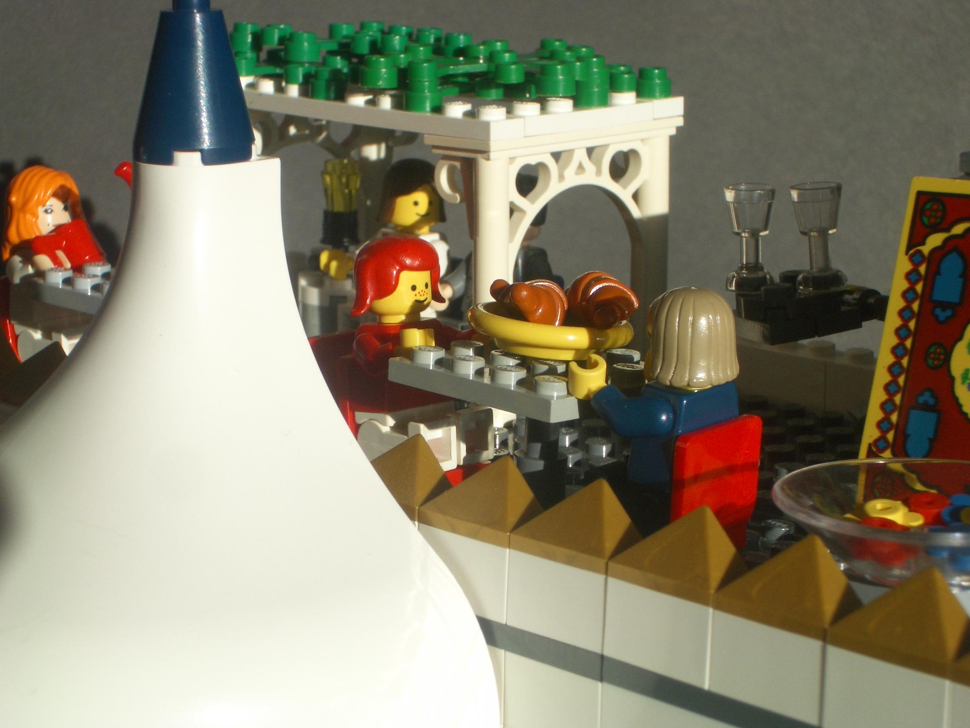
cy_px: 364
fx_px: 2466
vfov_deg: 16.8
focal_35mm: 88
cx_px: 485
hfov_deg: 22.3
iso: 50
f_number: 7
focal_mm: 14.6
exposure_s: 1/250
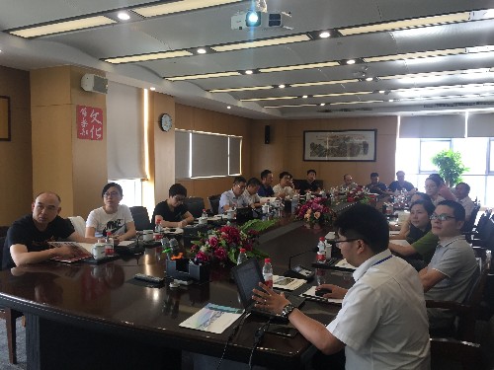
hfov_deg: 61.7
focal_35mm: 29
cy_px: 185
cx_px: 247
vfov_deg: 48.2
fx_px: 414
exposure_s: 1/33
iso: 50
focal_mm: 4.15
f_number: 2.2
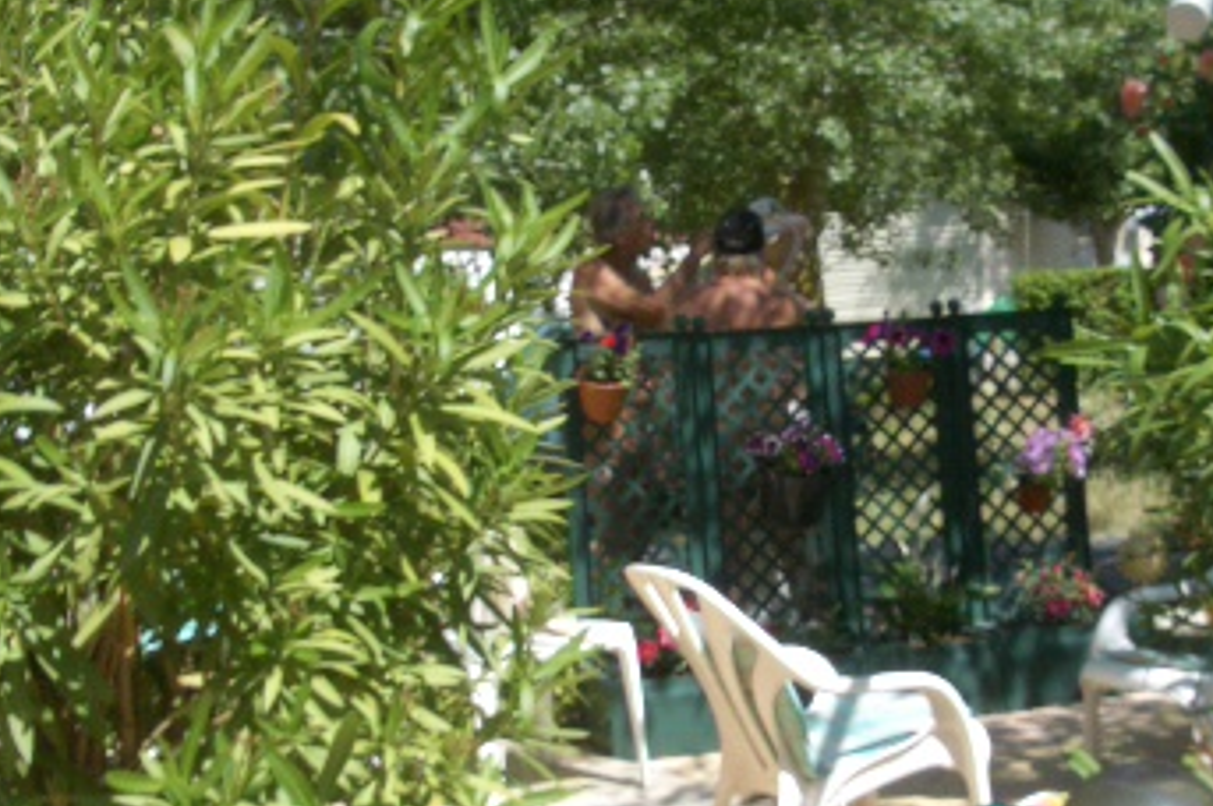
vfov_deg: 20.0
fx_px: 2289
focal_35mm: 68
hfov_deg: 29.6
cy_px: 481
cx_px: 743
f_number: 4.3
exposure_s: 1/400
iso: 50
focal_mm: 5.8
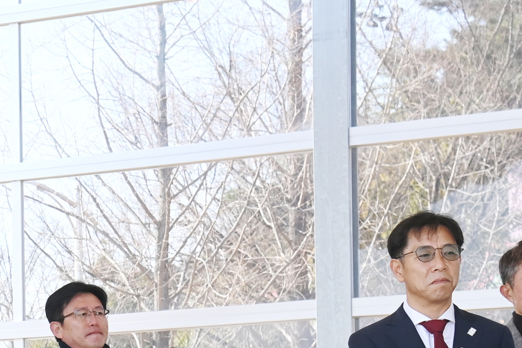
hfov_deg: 10.9
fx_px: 2609
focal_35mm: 180
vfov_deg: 7.6
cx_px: -304
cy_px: 395
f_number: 7.1
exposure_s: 1/640
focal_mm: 52
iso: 400
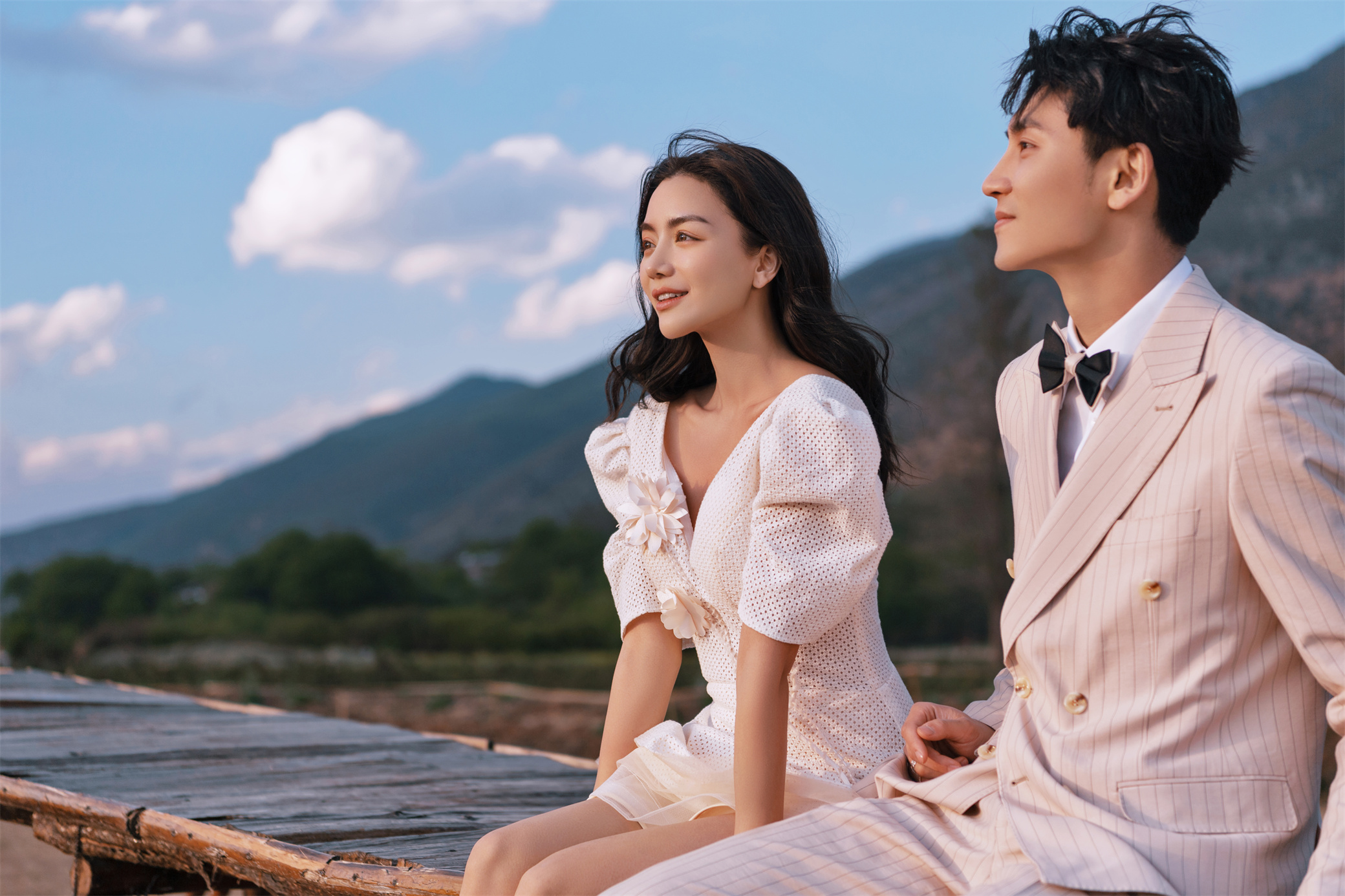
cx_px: 672
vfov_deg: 19.5
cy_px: 448
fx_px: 2615
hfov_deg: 28.8
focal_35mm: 70
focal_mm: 70
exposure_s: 1/800
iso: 100
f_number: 3.5
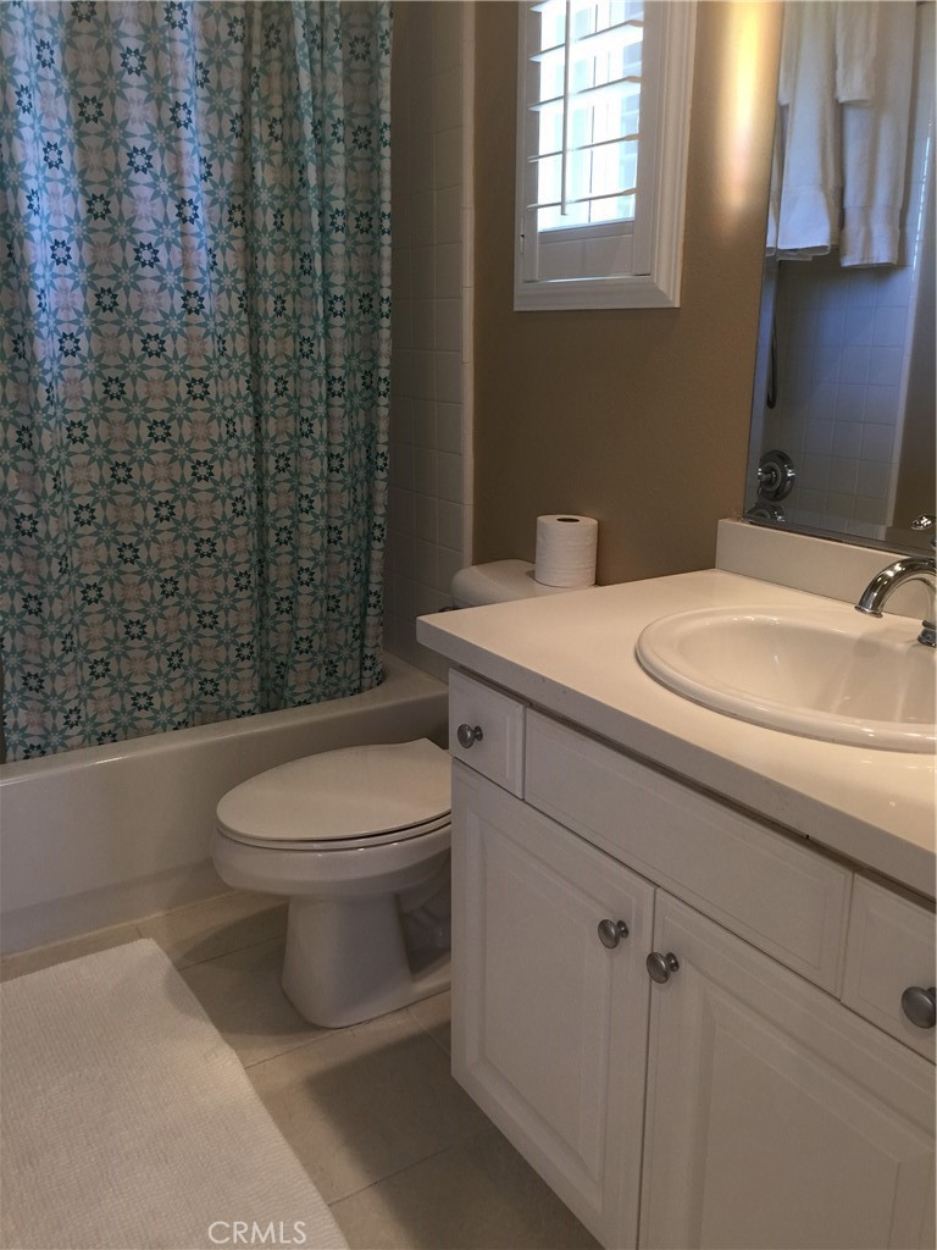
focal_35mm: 29
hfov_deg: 48.2
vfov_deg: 61.7
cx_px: 468
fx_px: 1047
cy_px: 625
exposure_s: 1/15
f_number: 2.2
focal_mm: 4.15
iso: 40
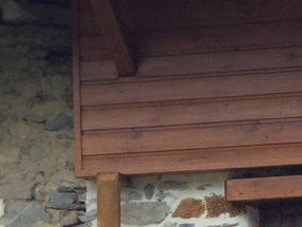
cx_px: 373
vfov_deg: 8.4
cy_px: 301
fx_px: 1509
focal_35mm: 173
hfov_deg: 11.2
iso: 25
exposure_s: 1/251
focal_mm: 3.3
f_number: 2.4
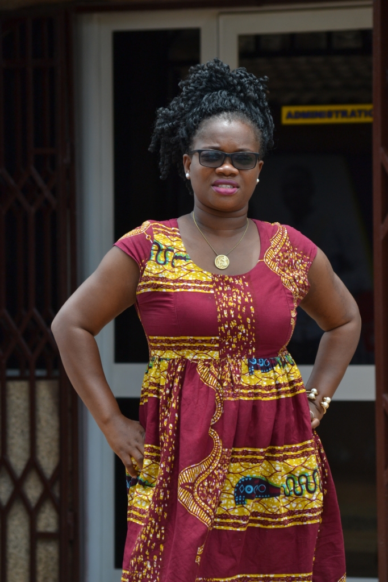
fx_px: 2957
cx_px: 194
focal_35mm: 183
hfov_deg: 7.5
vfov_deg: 11.2
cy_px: 291
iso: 180
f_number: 5.6
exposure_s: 1/500
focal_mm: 122
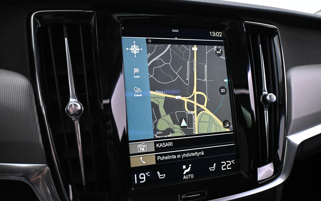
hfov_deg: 62.5
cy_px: 102
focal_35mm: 30
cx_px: 160
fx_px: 265
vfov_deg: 41.5
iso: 6400
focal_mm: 19.5
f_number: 3.8
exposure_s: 1/60
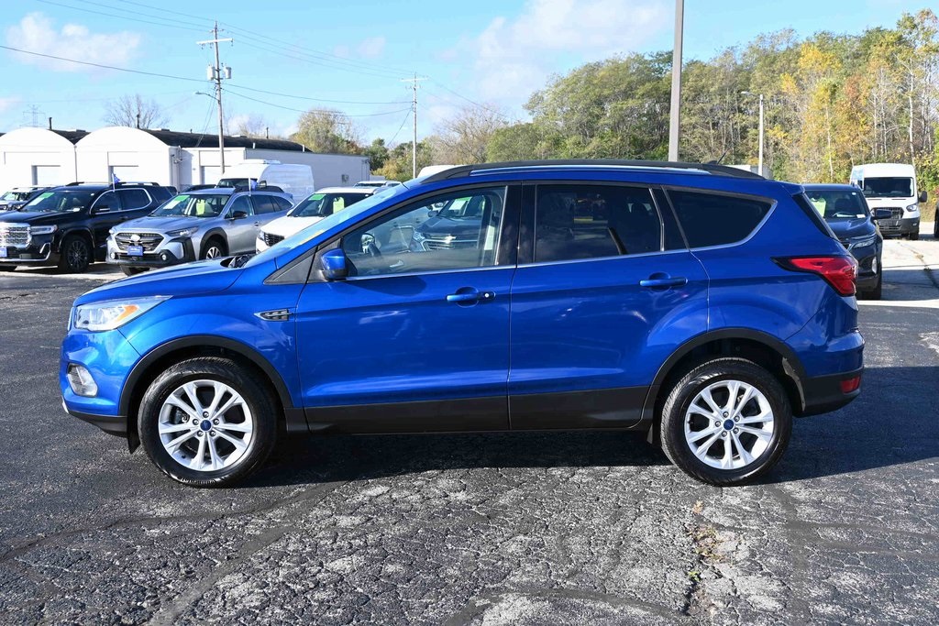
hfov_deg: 51.3
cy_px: 313
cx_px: 470
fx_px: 978
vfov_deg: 35.5
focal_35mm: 38
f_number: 5.6
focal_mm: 25
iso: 110
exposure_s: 1/250
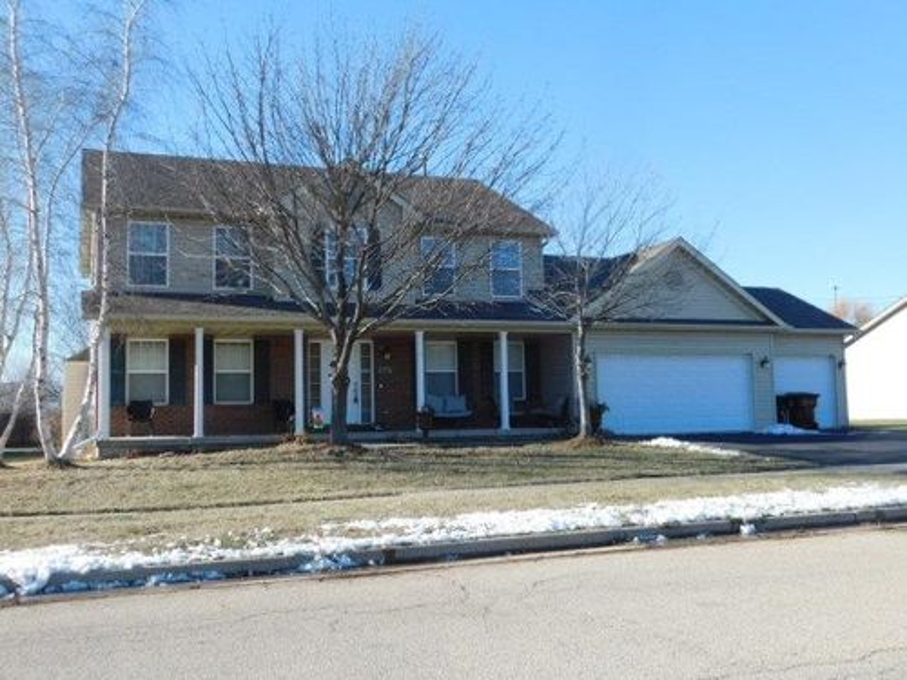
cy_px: 340
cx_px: 454
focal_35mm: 36
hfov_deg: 51.4
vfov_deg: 39.7
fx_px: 943
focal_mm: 6.3
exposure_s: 1/640
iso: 125
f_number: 3.5
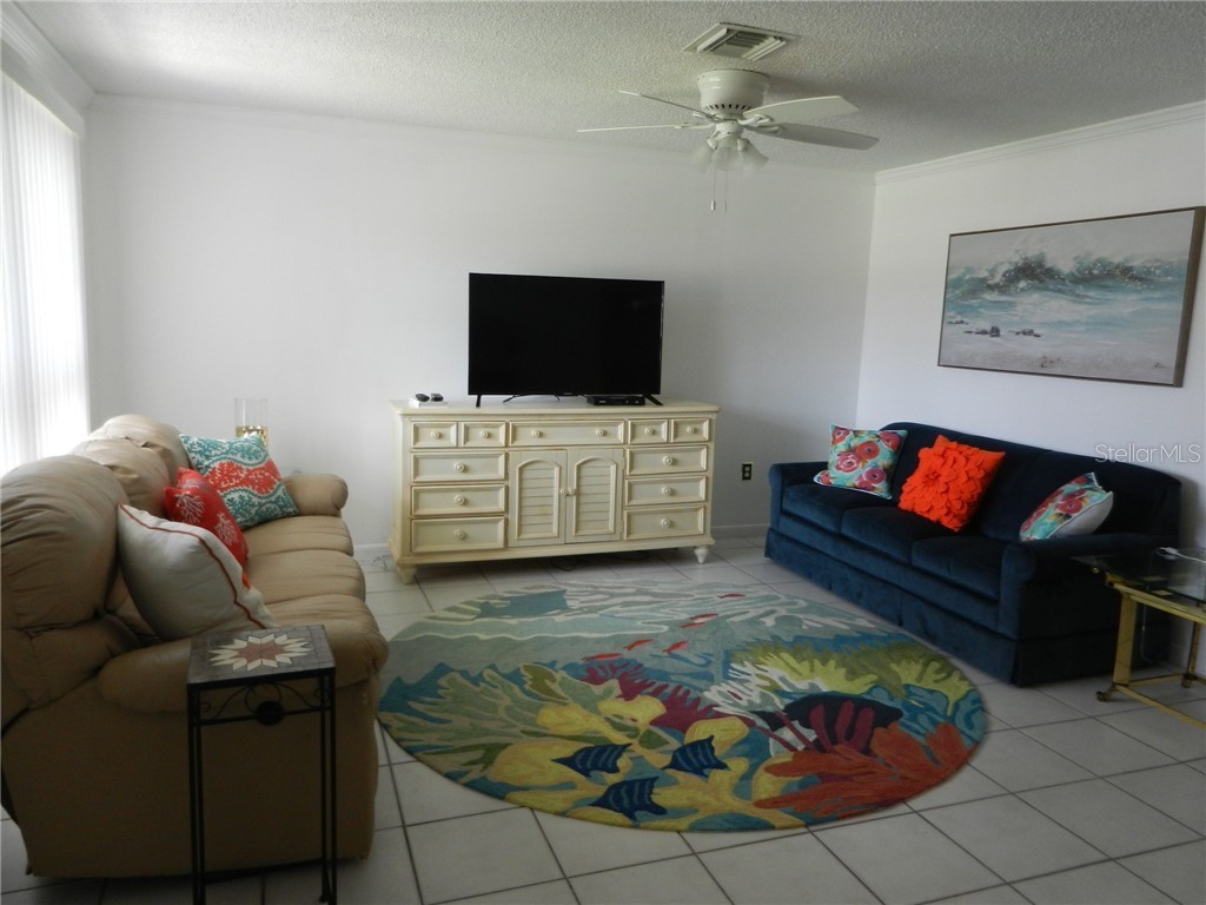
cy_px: 452
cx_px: 603
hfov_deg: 69.4
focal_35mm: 25
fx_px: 871
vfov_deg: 54.9
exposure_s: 1/30
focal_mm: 4.5
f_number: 3.5
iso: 200
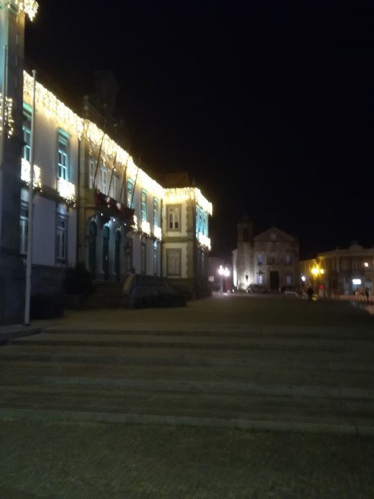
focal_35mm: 33
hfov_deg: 42.9
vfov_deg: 55.4
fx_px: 475
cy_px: 250
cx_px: 187
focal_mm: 3.83
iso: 800
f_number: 2.2
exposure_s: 1/14.3
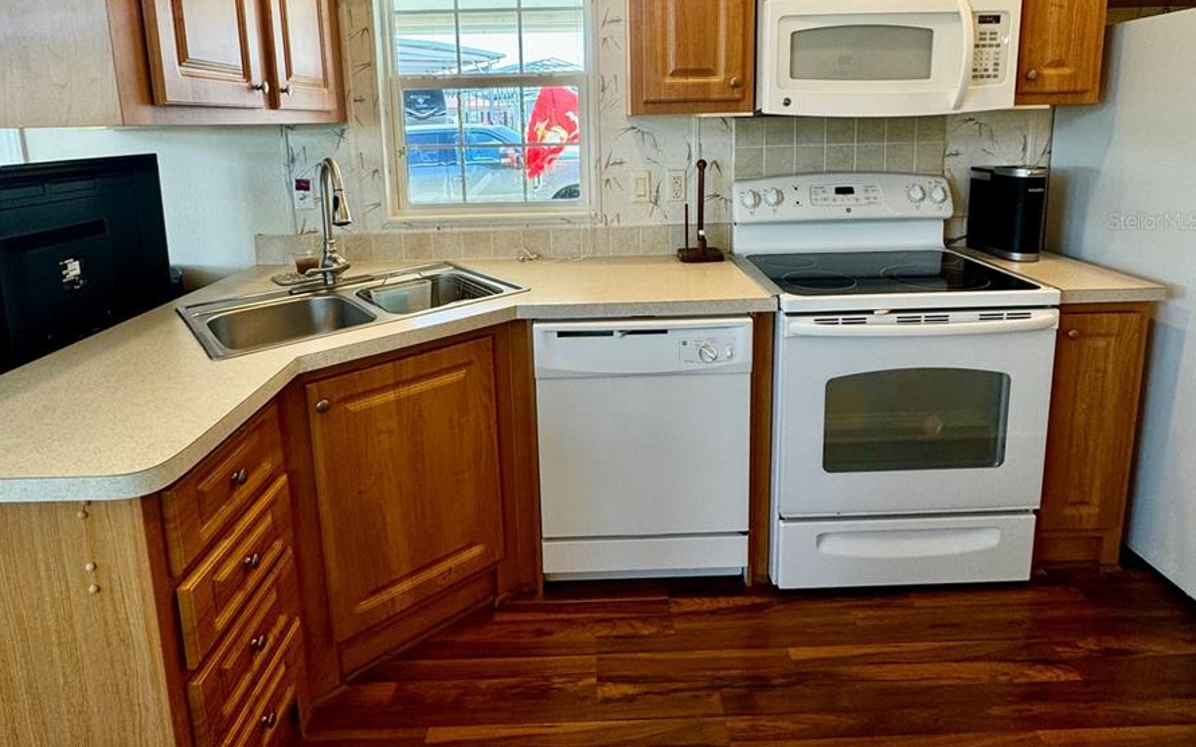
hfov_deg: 85.1
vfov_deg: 57.6
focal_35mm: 20
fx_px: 652
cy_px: 220
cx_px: 599
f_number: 2.2
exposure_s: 1/120
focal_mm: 2.22
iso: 125
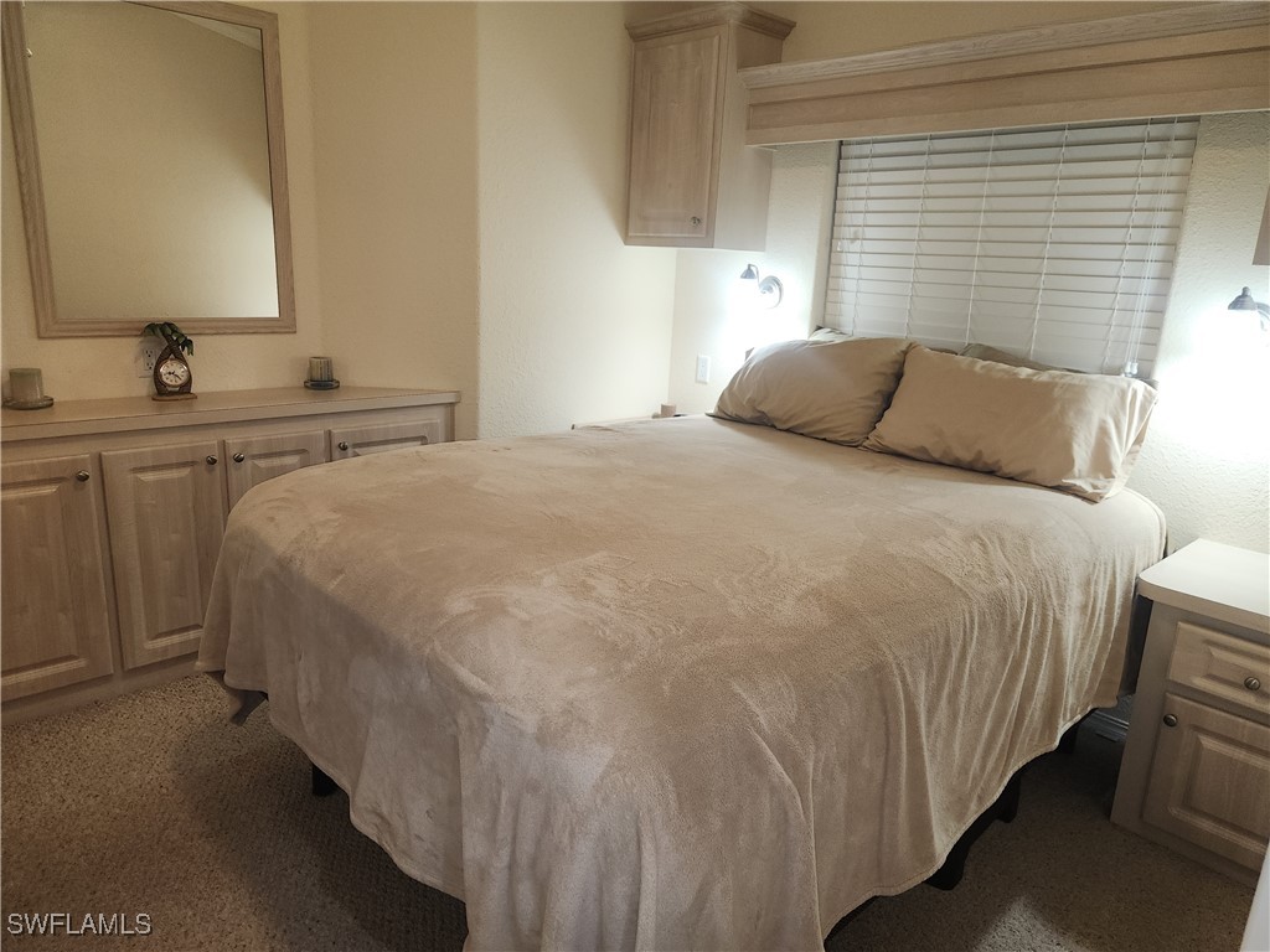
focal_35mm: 23
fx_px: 844
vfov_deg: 58.9
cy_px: 476
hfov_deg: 73.9
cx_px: 635
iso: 100
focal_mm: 5.4
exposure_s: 1/60
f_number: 1.8
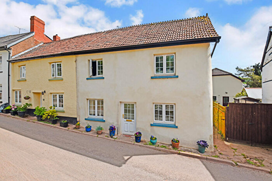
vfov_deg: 77.4
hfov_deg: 100.4
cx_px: 136
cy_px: 90
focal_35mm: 15
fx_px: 113
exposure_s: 1/250
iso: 100
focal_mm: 10
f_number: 8
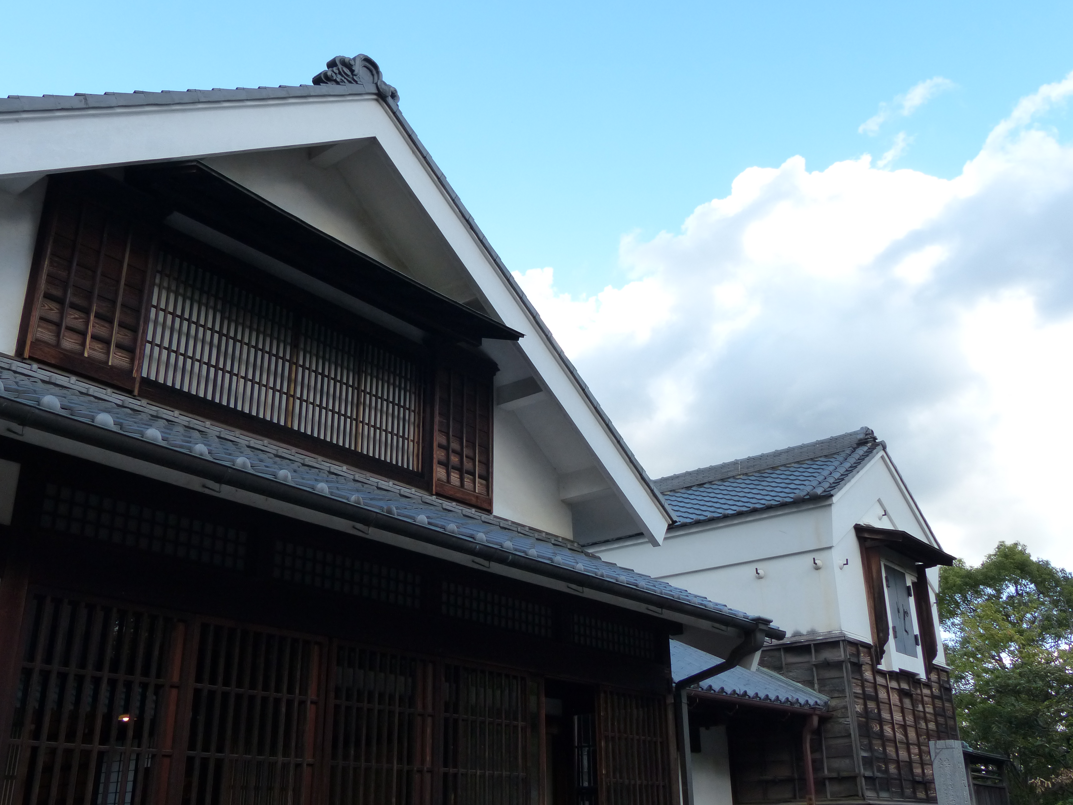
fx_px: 1054
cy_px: 376
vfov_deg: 41.8
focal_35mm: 34
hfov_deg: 54.0
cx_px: 526
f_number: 4
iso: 160
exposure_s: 1/200
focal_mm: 5.6
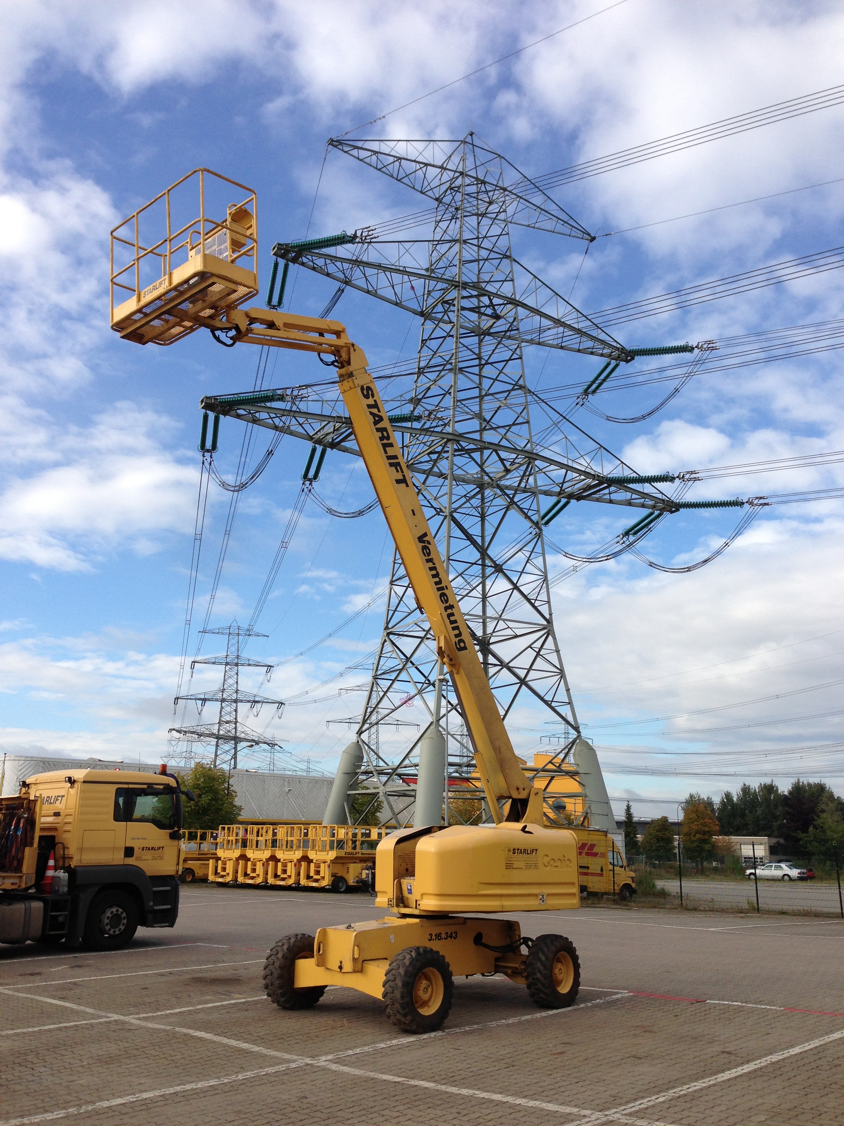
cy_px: 563
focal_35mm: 33
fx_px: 1073
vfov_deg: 55.4
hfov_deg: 42.9
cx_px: 422
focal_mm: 4.13
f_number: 2.4
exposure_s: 1/1085
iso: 50
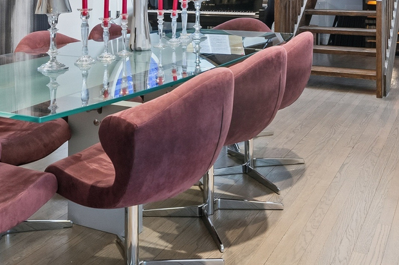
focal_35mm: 46
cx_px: 198
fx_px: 509
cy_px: -28
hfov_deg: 42.8
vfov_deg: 26.8
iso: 500
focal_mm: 15
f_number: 8
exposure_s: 1/15
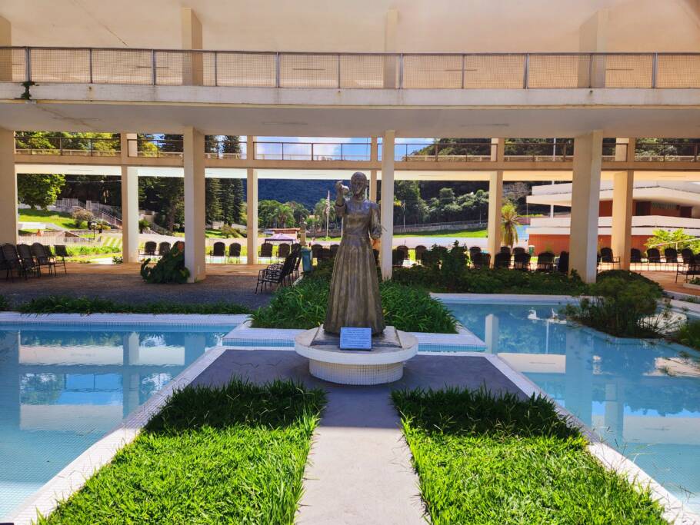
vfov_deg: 58.9
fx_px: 465
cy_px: 262
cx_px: 350
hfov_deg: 73.9
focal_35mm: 23
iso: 20
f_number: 1.8
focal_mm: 5.4
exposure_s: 1/1000
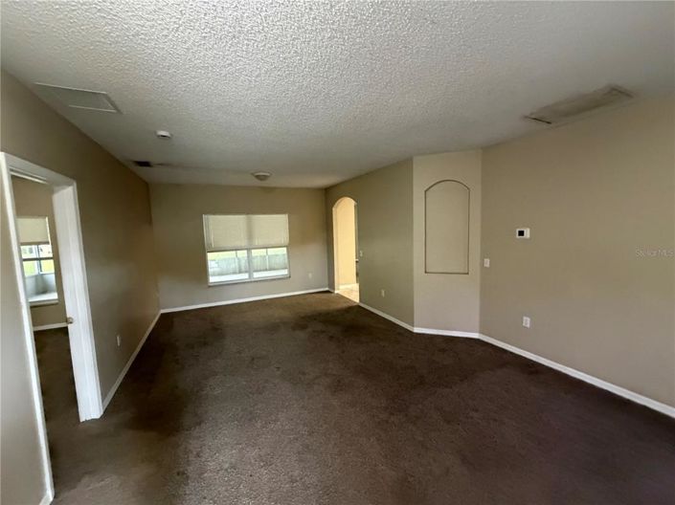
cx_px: 338
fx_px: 273
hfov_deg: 102.1
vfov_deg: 85.6
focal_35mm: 14
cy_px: 252
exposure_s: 1/60
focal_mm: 2.22
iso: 800
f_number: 2.2
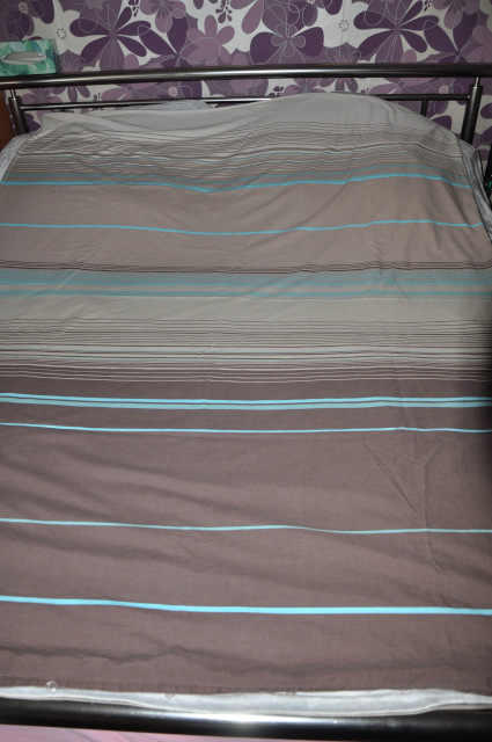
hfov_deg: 47.8
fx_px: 555
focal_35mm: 27
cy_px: 371
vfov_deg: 67.4
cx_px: 246
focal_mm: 18
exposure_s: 1/60
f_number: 3.5
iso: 500
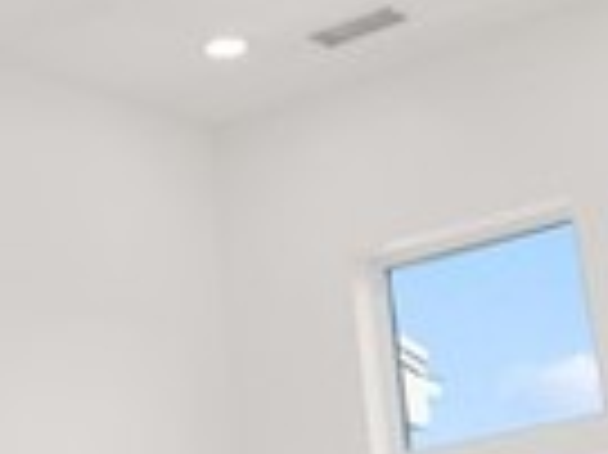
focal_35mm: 117
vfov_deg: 12.3
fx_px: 2053
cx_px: -113
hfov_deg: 16.2
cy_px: -128
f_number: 9
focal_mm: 16
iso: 640
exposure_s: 1/160
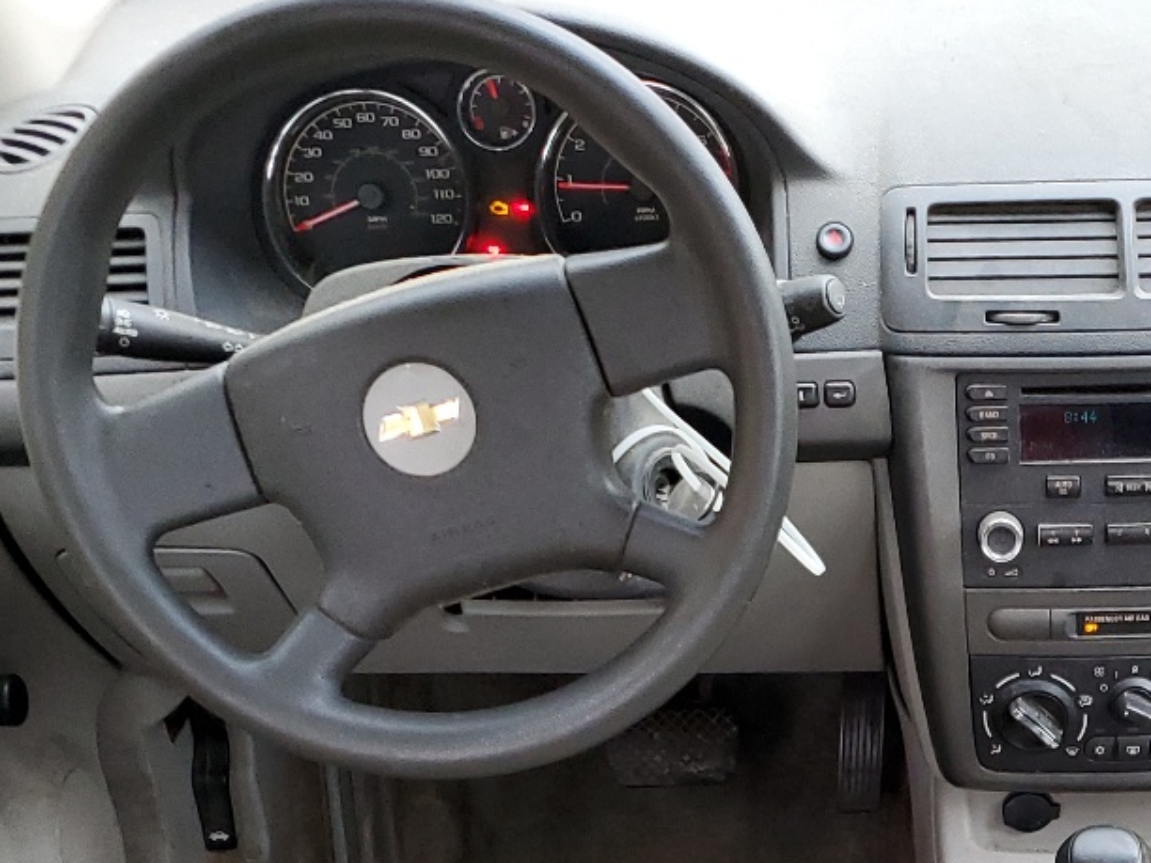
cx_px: 1063
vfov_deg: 20.3
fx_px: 2261
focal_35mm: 68
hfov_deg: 27.4
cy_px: 1027
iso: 114
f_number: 1.5
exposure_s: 1/60.2
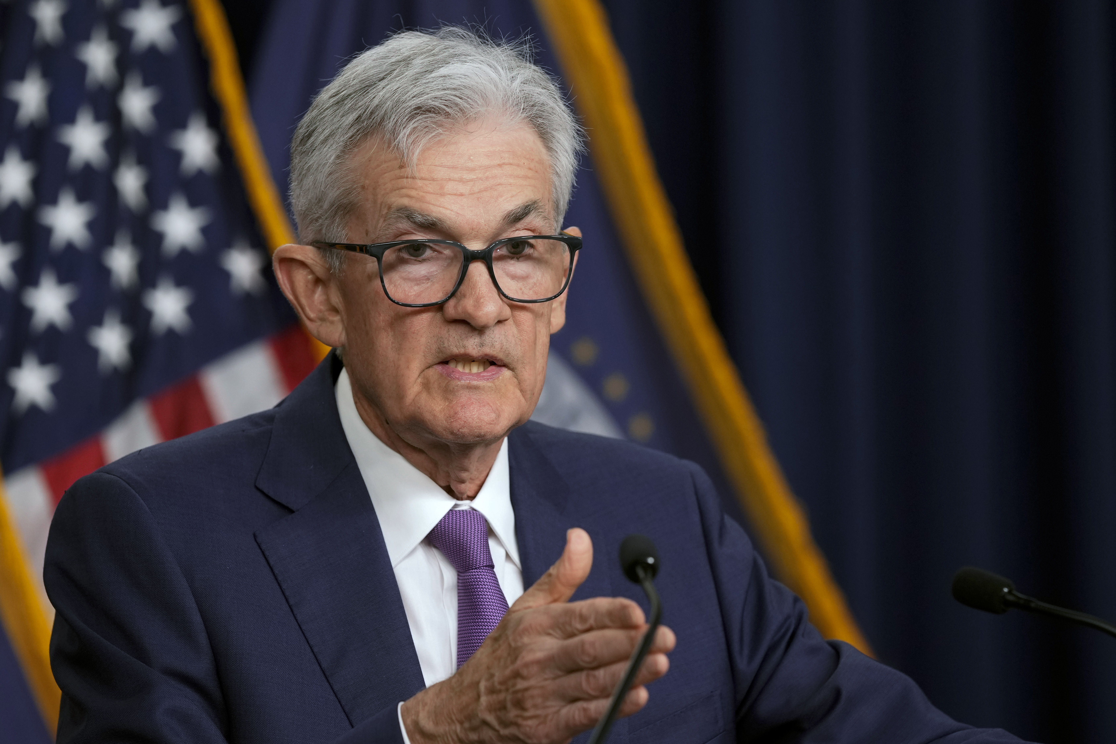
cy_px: 372
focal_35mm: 300
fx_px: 9299
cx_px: 558
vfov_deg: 4.6
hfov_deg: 6.9
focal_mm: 200
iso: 1250
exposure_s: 1/320
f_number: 3.2
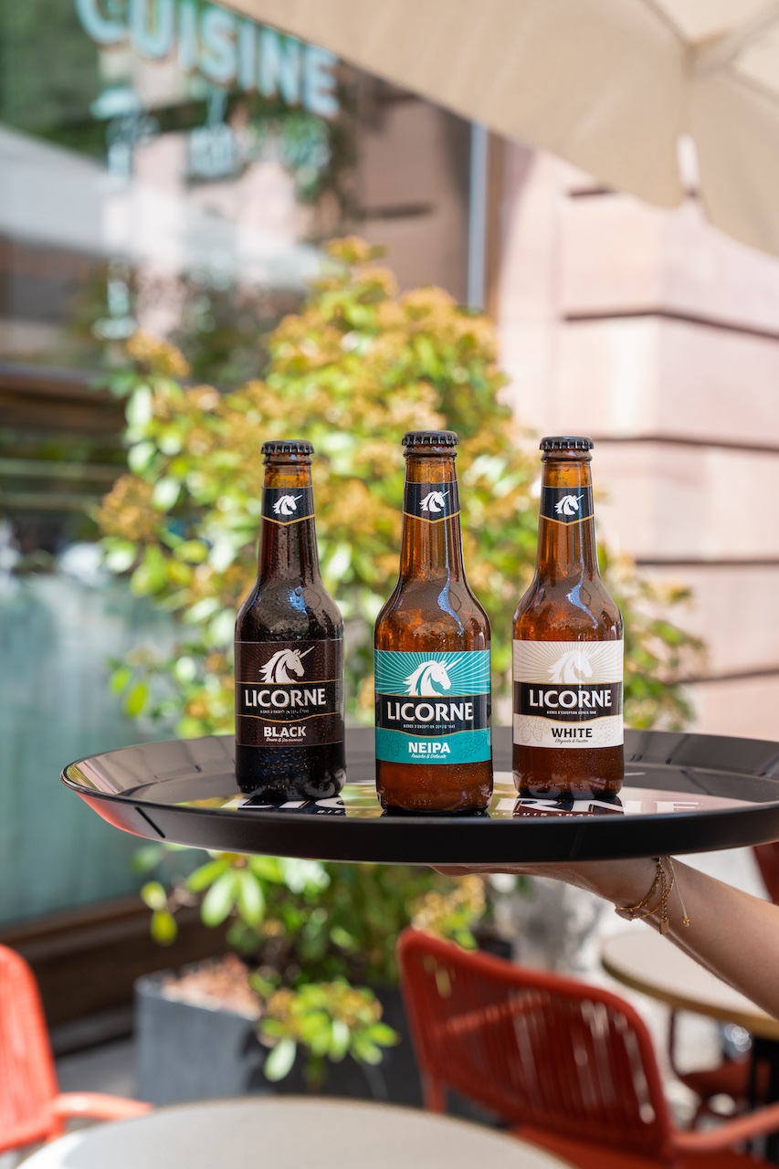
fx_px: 1883
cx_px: 390
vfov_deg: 34.5
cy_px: 584
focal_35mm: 58
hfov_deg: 23.4
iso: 640
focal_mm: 58
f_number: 5.6
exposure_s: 1/320
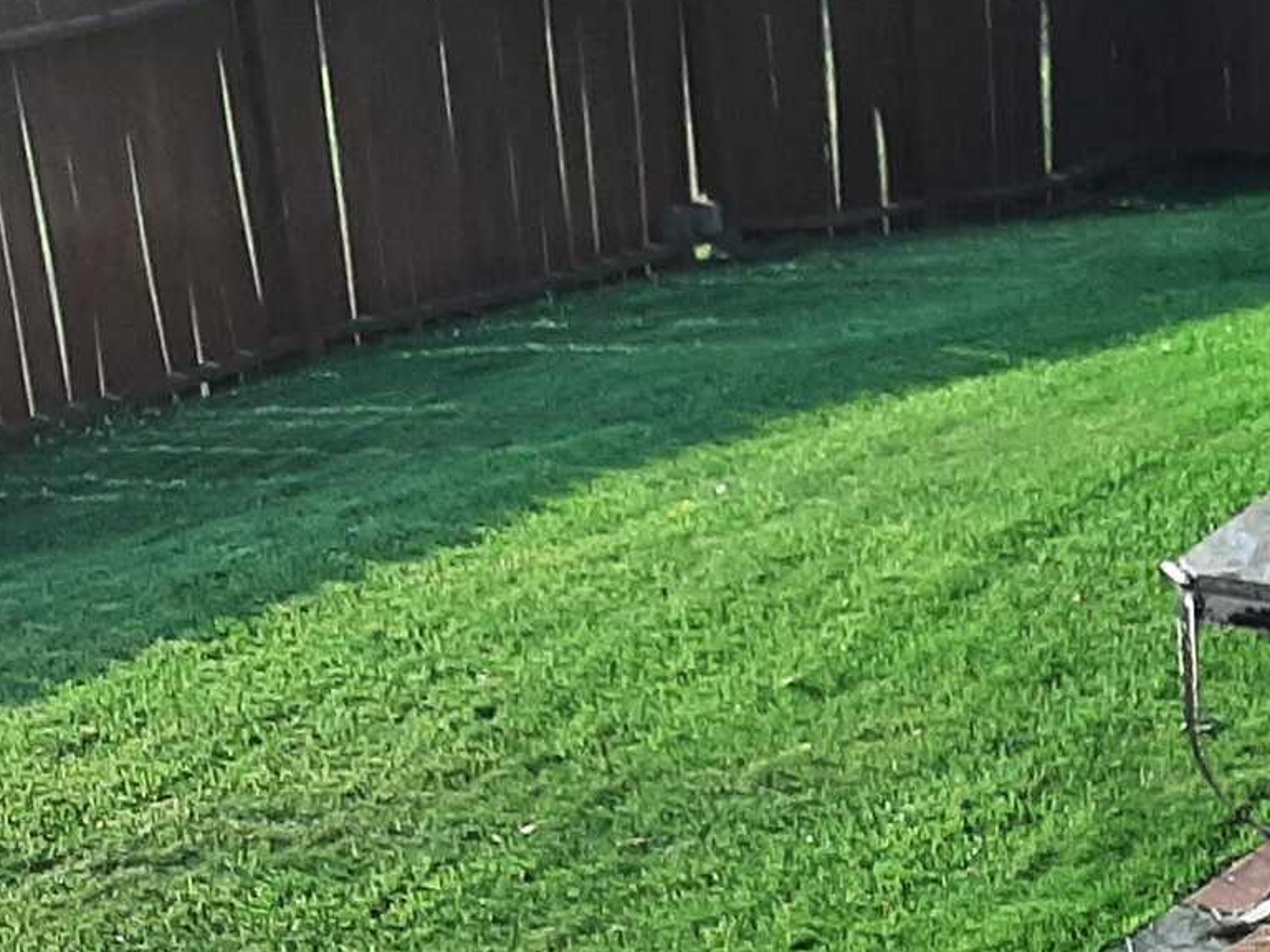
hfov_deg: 17.3
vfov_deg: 13.9
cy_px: 1073
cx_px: 1801
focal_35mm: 104
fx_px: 3816
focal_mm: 3.93
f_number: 1.7
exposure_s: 1/428
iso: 40
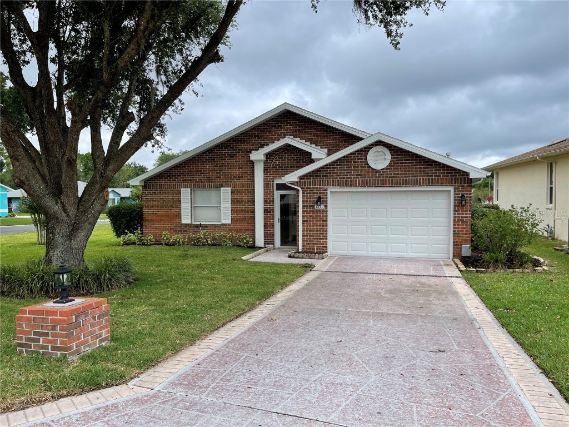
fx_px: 427
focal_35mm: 26
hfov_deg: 67.3
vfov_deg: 53.1
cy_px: 214
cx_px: 284
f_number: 1.6
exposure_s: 1/1098
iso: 32
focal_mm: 5.1
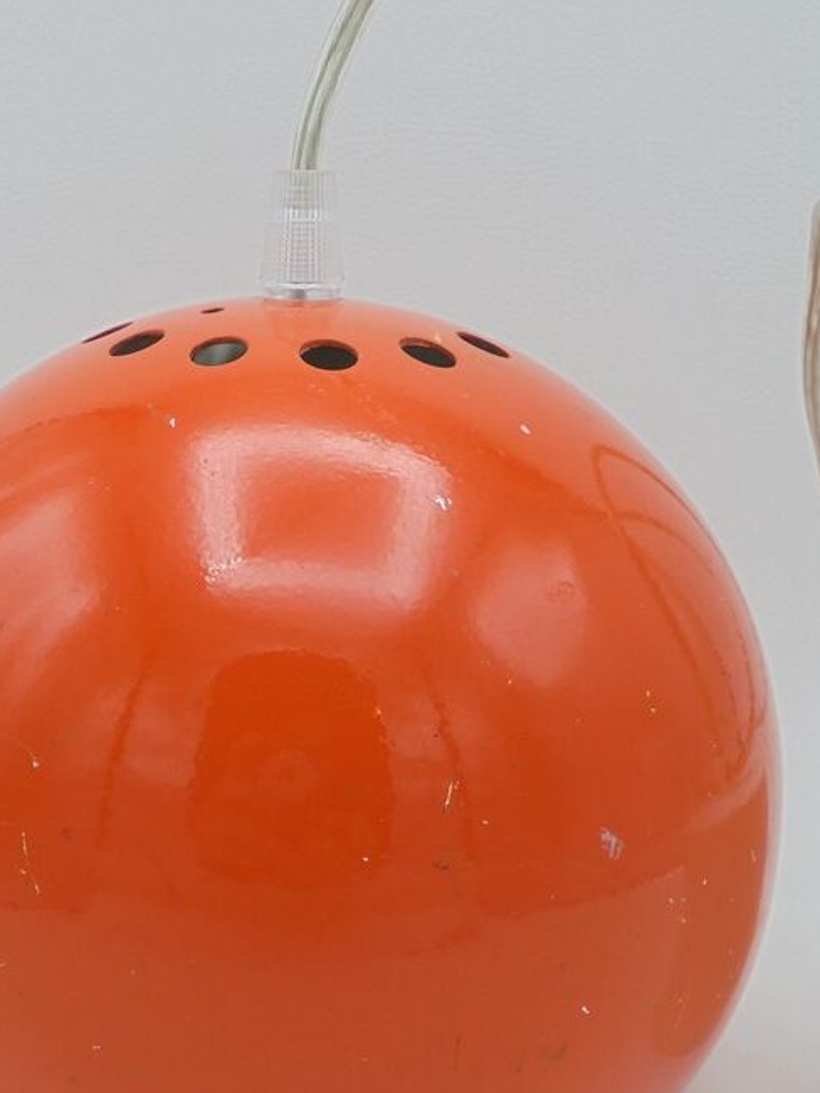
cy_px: 673
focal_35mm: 47
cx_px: 266
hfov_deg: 30.6
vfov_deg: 40.2
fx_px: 1485
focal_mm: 6.1
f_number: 4
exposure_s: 1/30
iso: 100
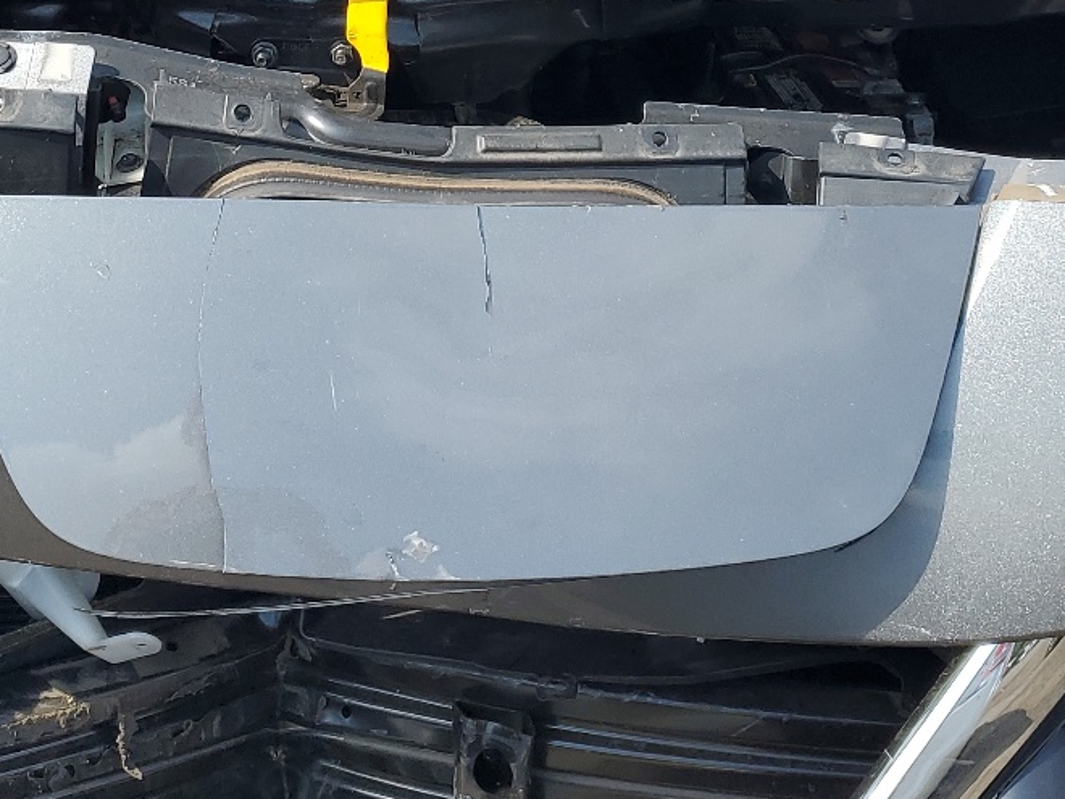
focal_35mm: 63
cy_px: -32
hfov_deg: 30.7
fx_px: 1938
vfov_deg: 22.3
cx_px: 445
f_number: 1.5
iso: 50
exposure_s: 1/2500
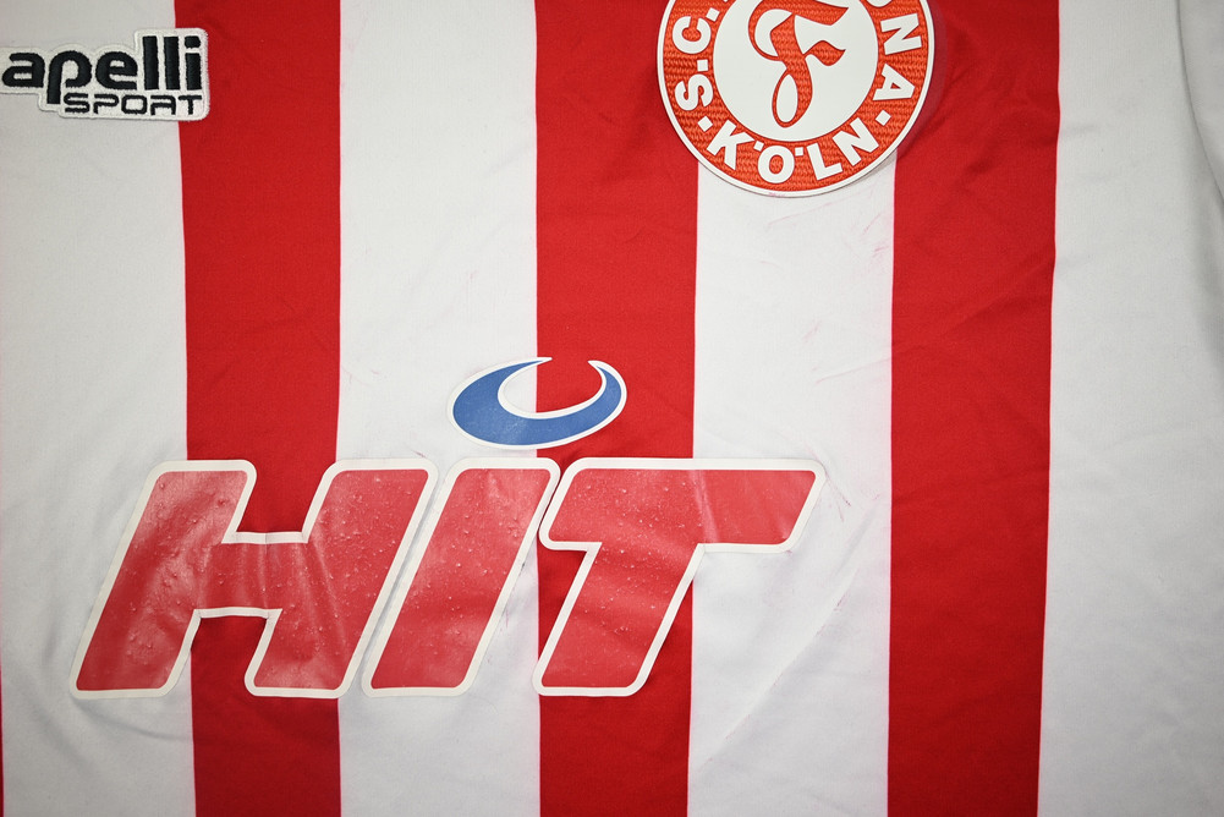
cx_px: 612
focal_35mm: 30
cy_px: 408
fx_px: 1003
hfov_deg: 62.8
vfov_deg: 44.3
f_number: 4.8
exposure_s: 1/125
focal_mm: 29.5
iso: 200
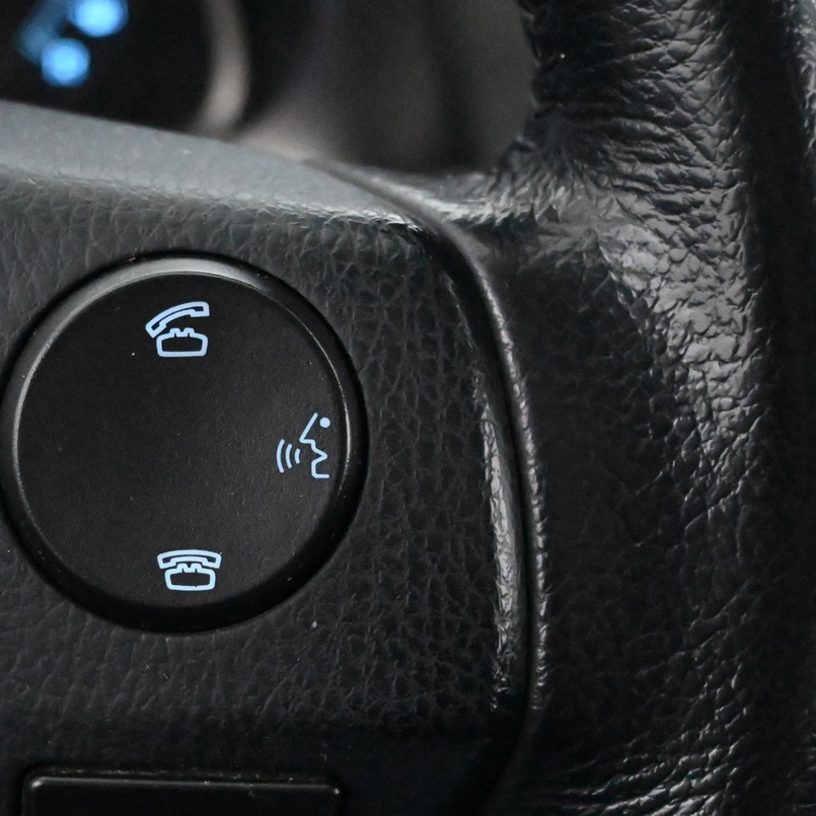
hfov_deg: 22.2
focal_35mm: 77
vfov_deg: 22.4
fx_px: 2054
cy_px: 519
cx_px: 178
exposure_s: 1/50
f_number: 4.8
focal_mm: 30
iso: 18000
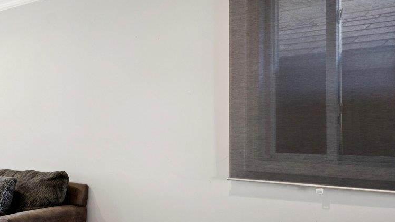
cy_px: 122
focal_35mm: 46
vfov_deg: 26.0
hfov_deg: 33.9
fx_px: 482
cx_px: -103
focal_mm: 16
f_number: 8
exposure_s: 1/25
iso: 400
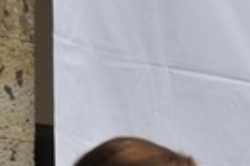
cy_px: 333
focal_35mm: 240
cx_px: 468
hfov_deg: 8.2
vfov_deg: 5.6
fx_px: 1667
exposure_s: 1/125
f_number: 5.6
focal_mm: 35
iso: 640
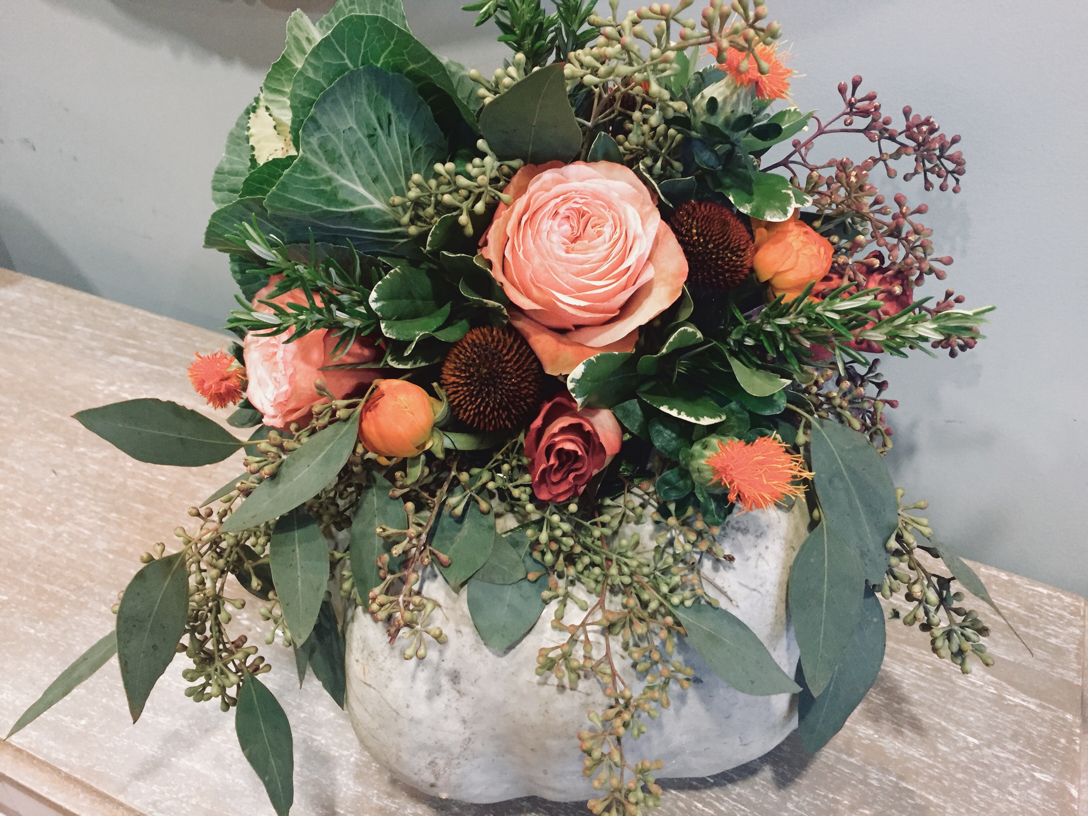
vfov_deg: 48.2
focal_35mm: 29
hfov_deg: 61.7
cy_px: 408
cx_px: 544
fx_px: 911
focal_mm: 4.15
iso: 200
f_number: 2.2
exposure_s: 1/30
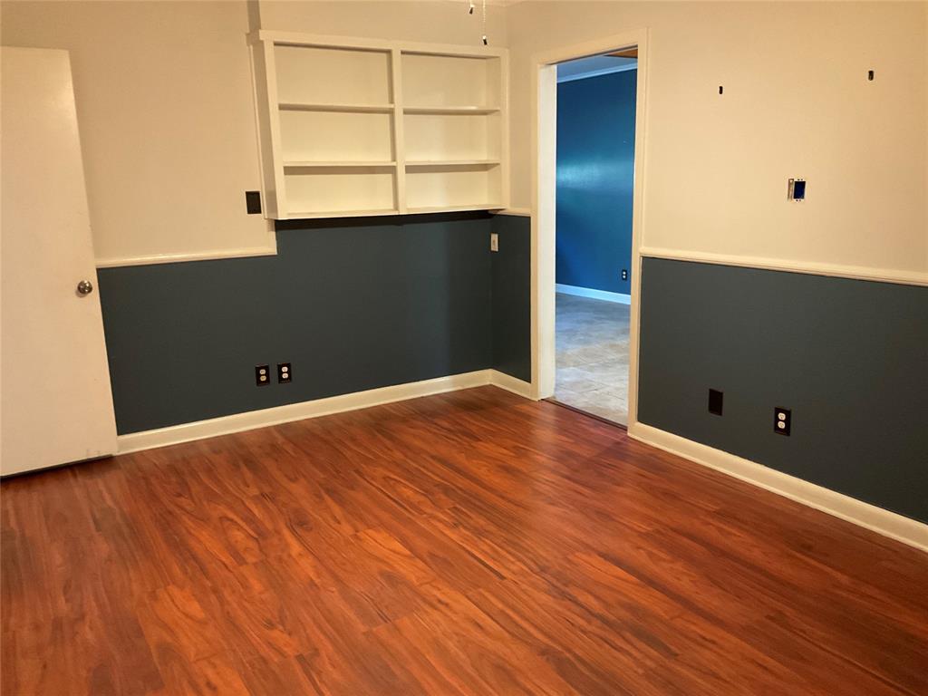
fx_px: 777
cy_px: 348
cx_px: 464
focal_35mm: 29
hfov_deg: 61.7
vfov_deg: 48.2
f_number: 1.8
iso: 250
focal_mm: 3
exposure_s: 1/30
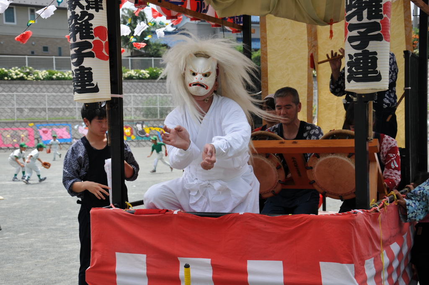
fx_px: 803
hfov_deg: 29.9
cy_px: 142
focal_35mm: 68
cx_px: 214
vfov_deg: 20.1
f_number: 6.3
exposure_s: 1/640
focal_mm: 45
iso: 200
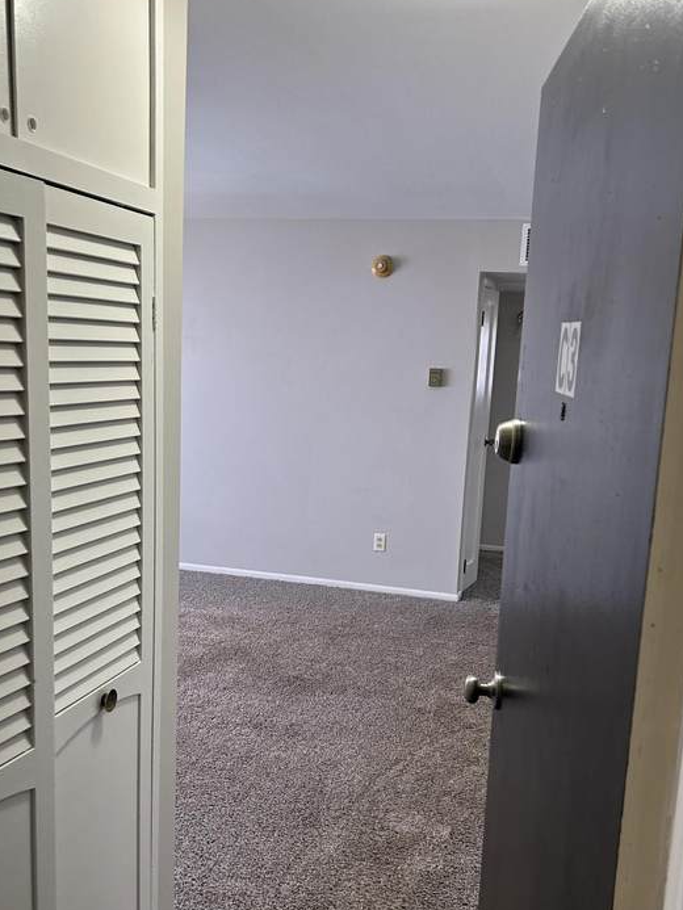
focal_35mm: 36
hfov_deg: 39.6
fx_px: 947
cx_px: 298
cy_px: 528
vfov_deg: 51.1
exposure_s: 1/60
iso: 80
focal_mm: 5.7
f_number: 1.5
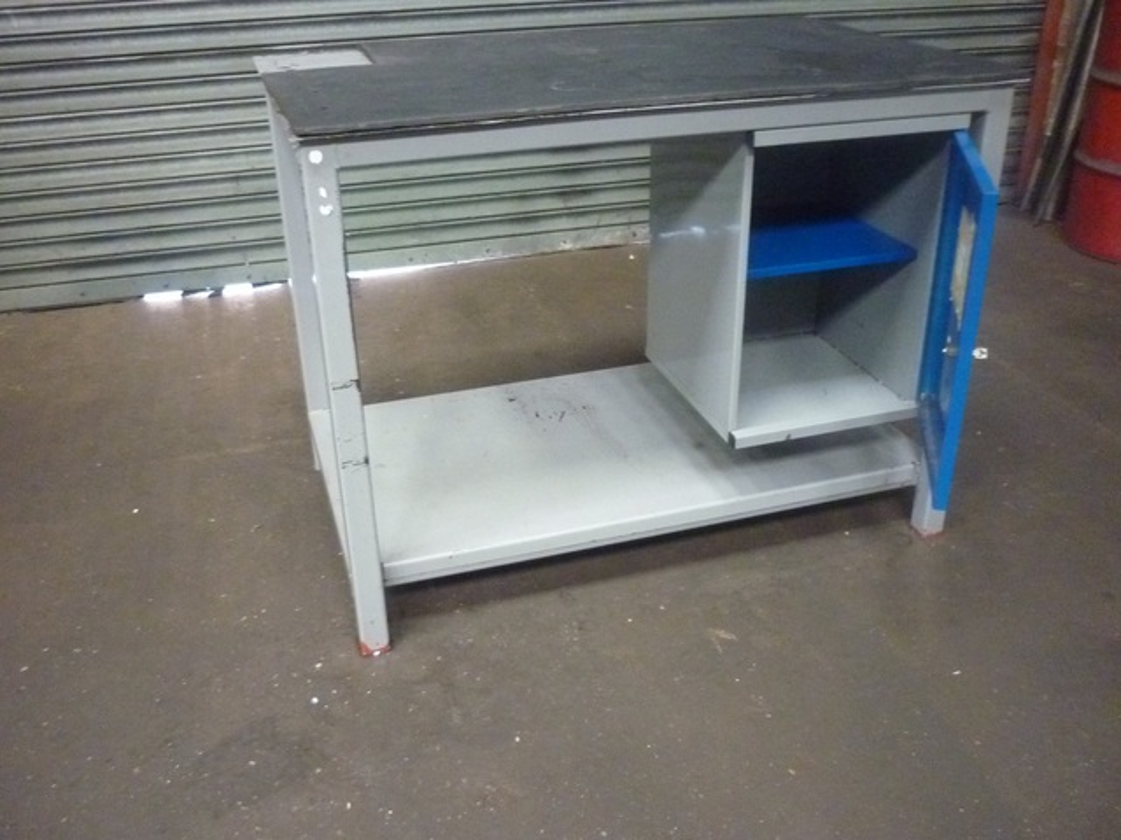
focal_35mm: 33
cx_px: 560
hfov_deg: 55.4
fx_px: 1069
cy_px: 420
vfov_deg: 42.9
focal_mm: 5.5
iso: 800
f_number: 2.8
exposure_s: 1/25
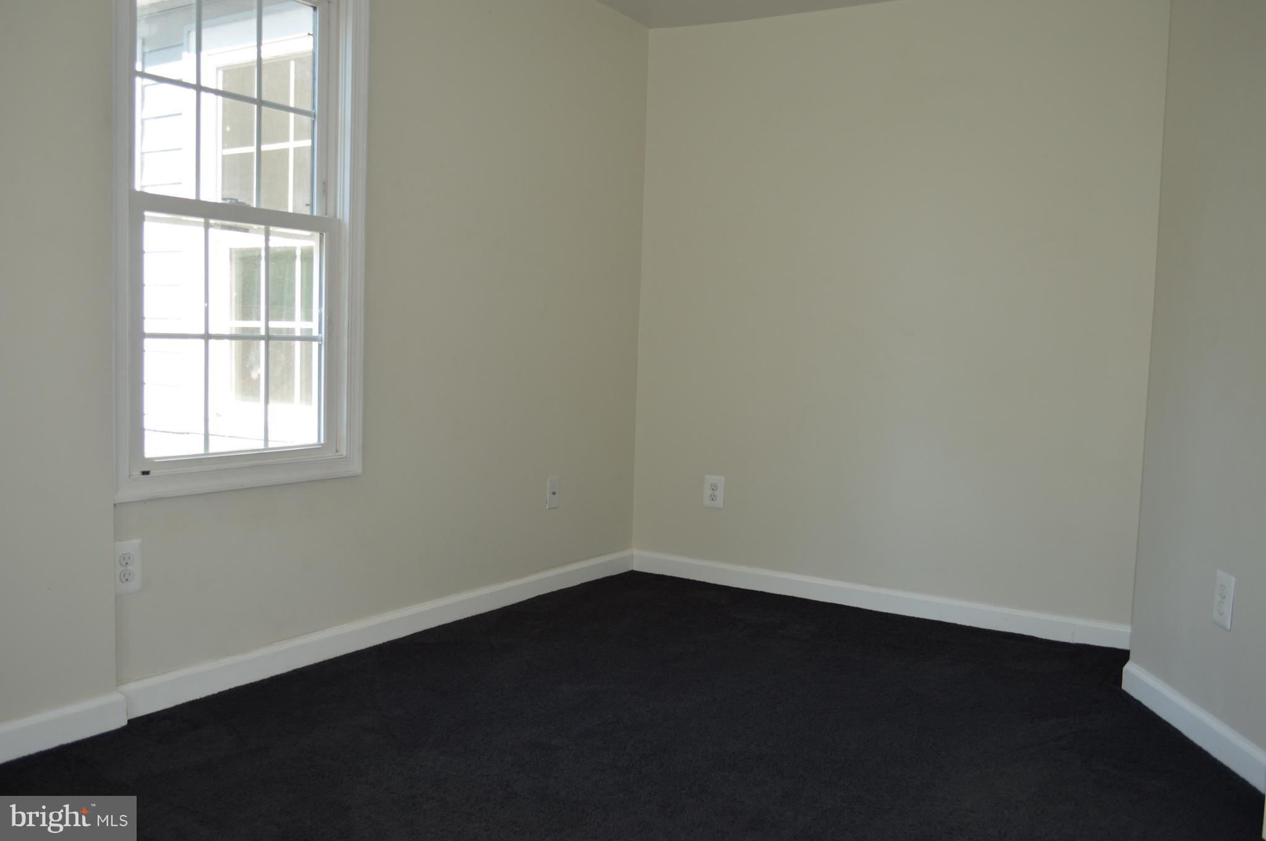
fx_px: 1054
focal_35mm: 30
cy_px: 420
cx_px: 633
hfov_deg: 62.0
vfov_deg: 43.5
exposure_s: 1/125
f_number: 4
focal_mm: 20
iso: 250
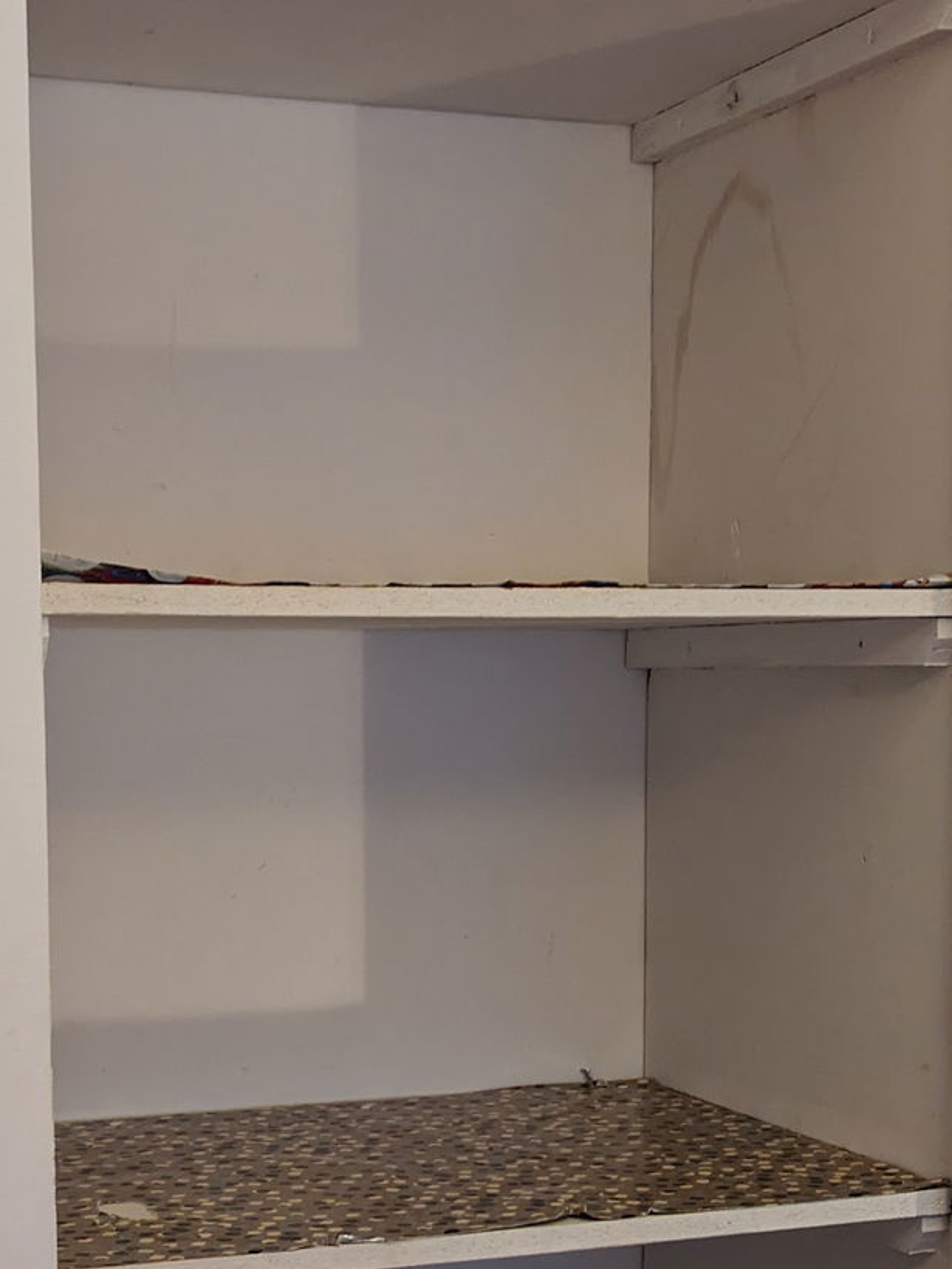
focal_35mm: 65
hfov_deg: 22.6
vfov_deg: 29.3
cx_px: 432
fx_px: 2382
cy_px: 953
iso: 375
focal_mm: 5.43
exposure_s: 1/50
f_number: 1.89
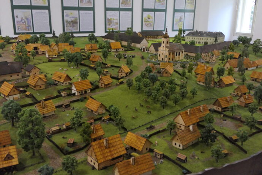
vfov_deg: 40.0
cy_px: 88
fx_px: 240
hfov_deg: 57.2
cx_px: 131
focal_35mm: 33
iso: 3200
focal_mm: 12.2
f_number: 3.2
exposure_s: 1/100
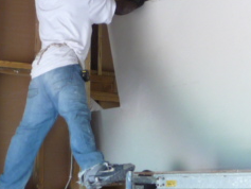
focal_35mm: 127
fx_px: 921
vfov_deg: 11.7
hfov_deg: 15.4
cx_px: 215
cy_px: 94
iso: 100
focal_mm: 4.7
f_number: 3.3
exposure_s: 1/30
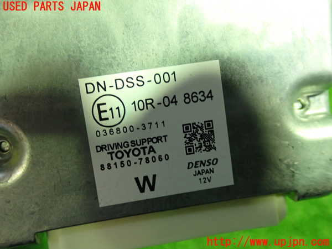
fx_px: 364
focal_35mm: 38
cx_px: 166
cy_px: 124
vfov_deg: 37.7
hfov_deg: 49.0
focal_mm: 6.83
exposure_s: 1/40
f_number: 2.7
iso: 640
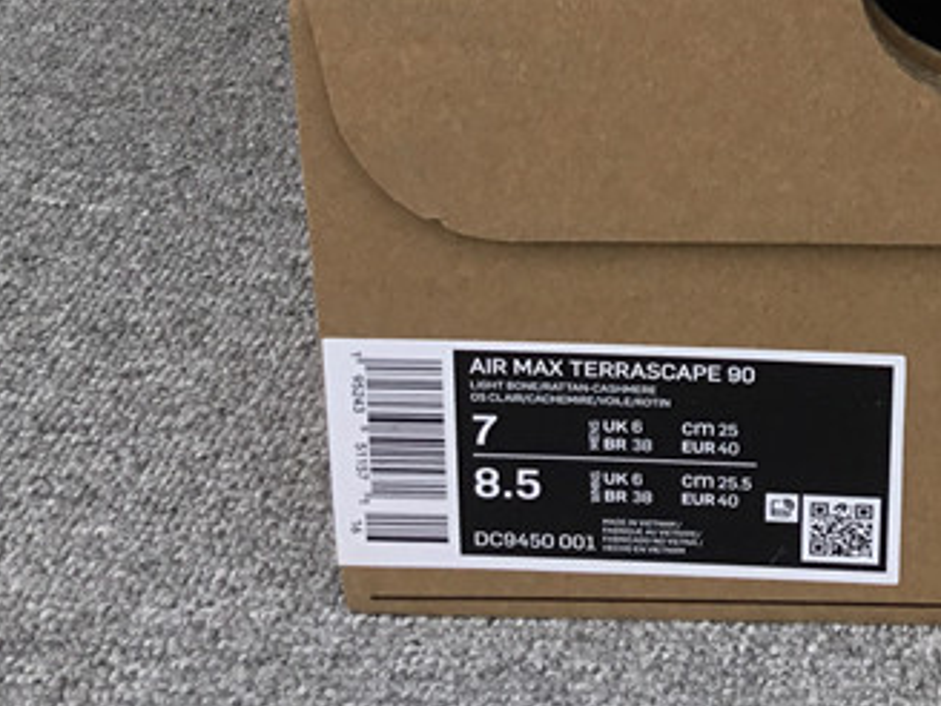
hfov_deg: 21.8
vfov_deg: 16.4
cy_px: -231
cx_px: 1041
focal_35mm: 85
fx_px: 2311
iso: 25
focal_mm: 3.3
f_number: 2.4
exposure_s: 1/193
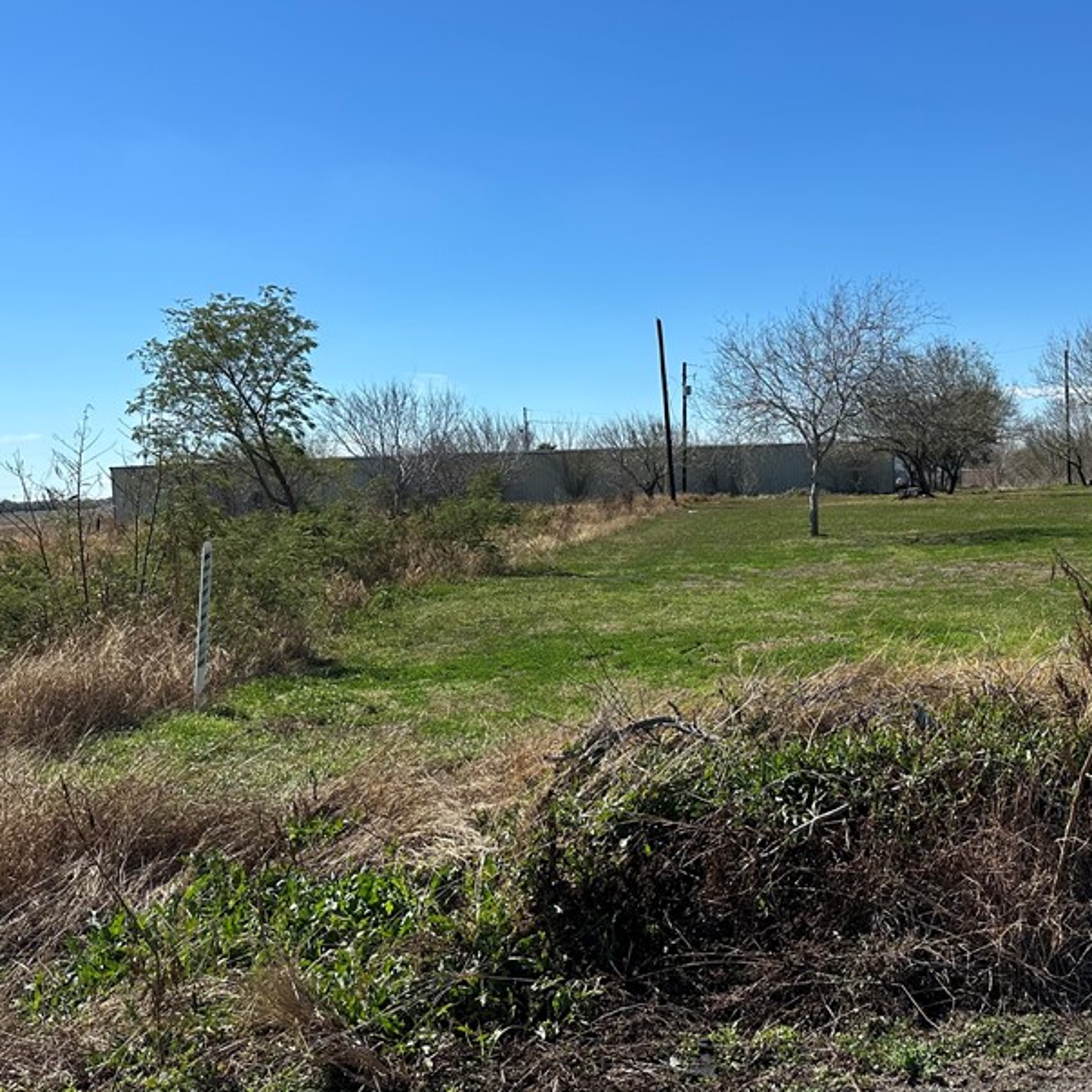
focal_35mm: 36
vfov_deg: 46.0
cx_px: 867
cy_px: 538
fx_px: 1285
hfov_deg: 43.9
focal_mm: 6.86
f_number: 1.78
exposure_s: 1/5263
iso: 80
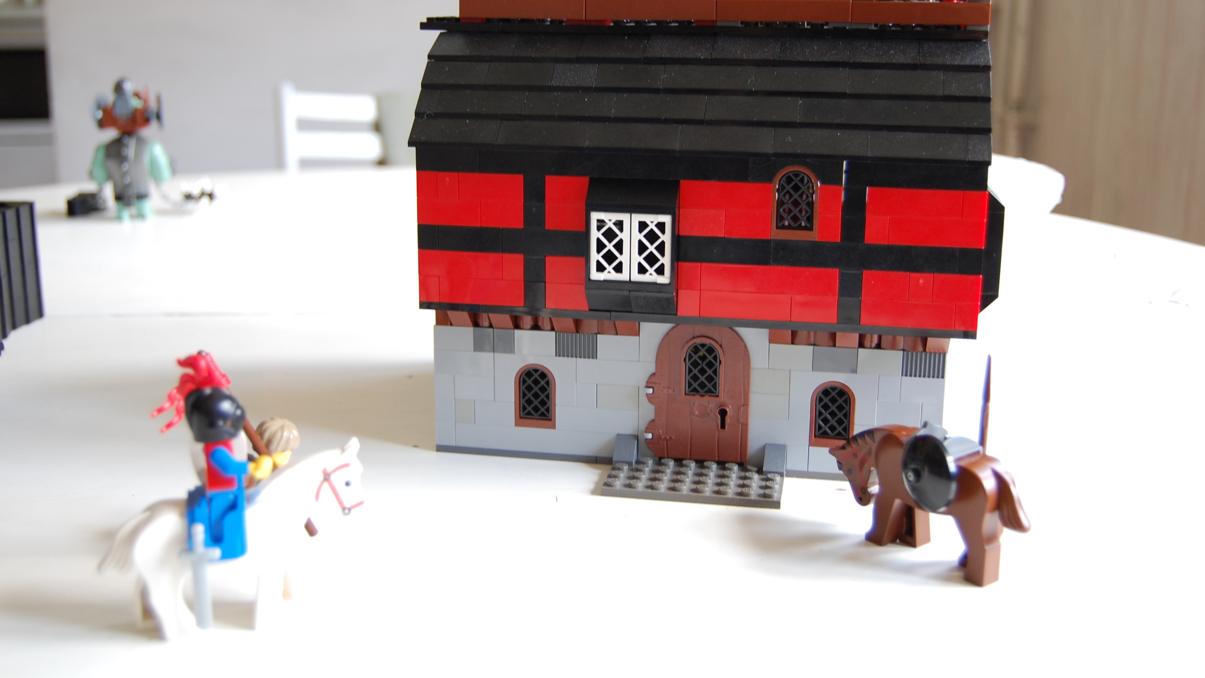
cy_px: 283
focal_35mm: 41
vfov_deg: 29.0
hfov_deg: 49.4
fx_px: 1310
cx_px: 601
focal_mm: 26
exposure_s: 1/30
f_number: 4.2
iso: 400
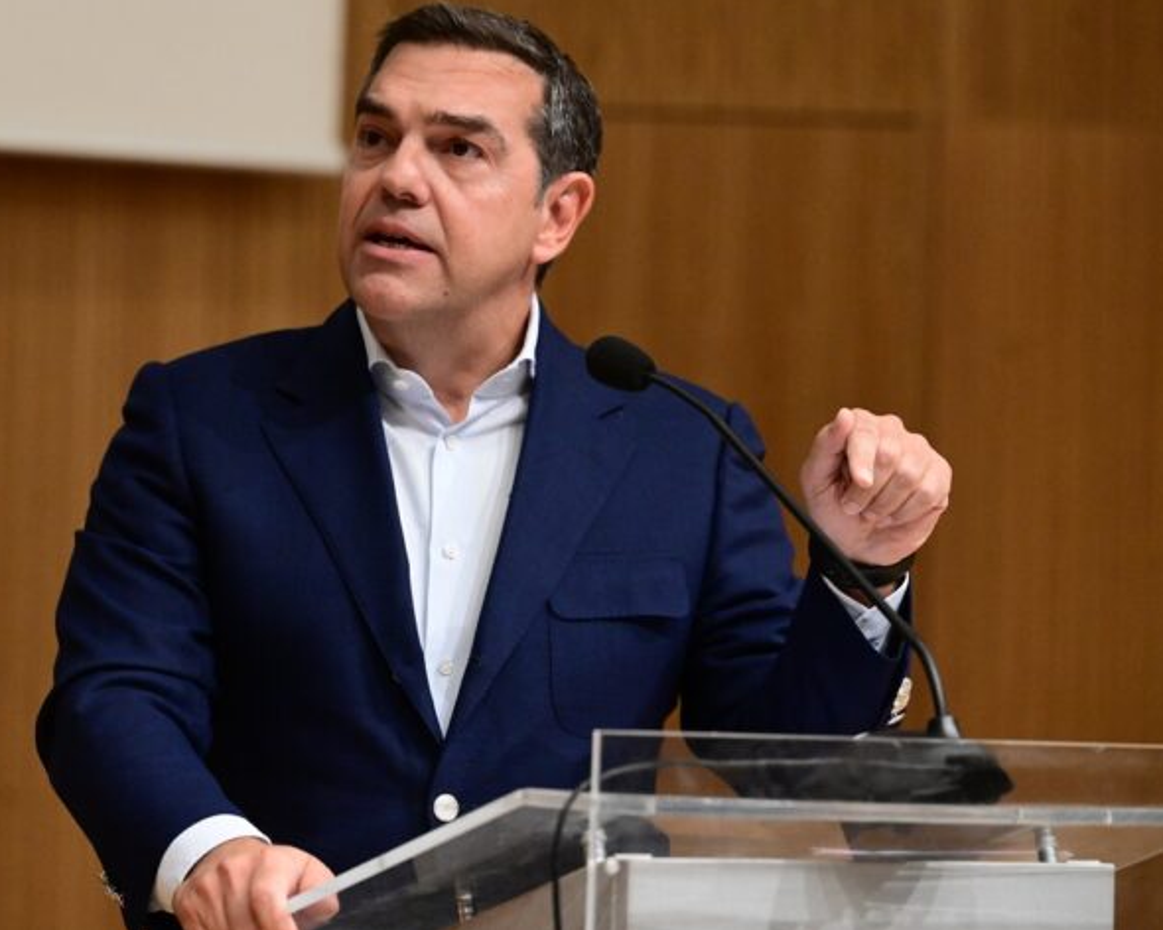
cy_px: 441
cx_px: 432
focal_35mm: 173
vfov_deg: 8.9
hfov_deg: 11.1
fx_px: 5955
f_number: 4.5
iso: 8000
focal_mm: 145
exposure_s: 1/320
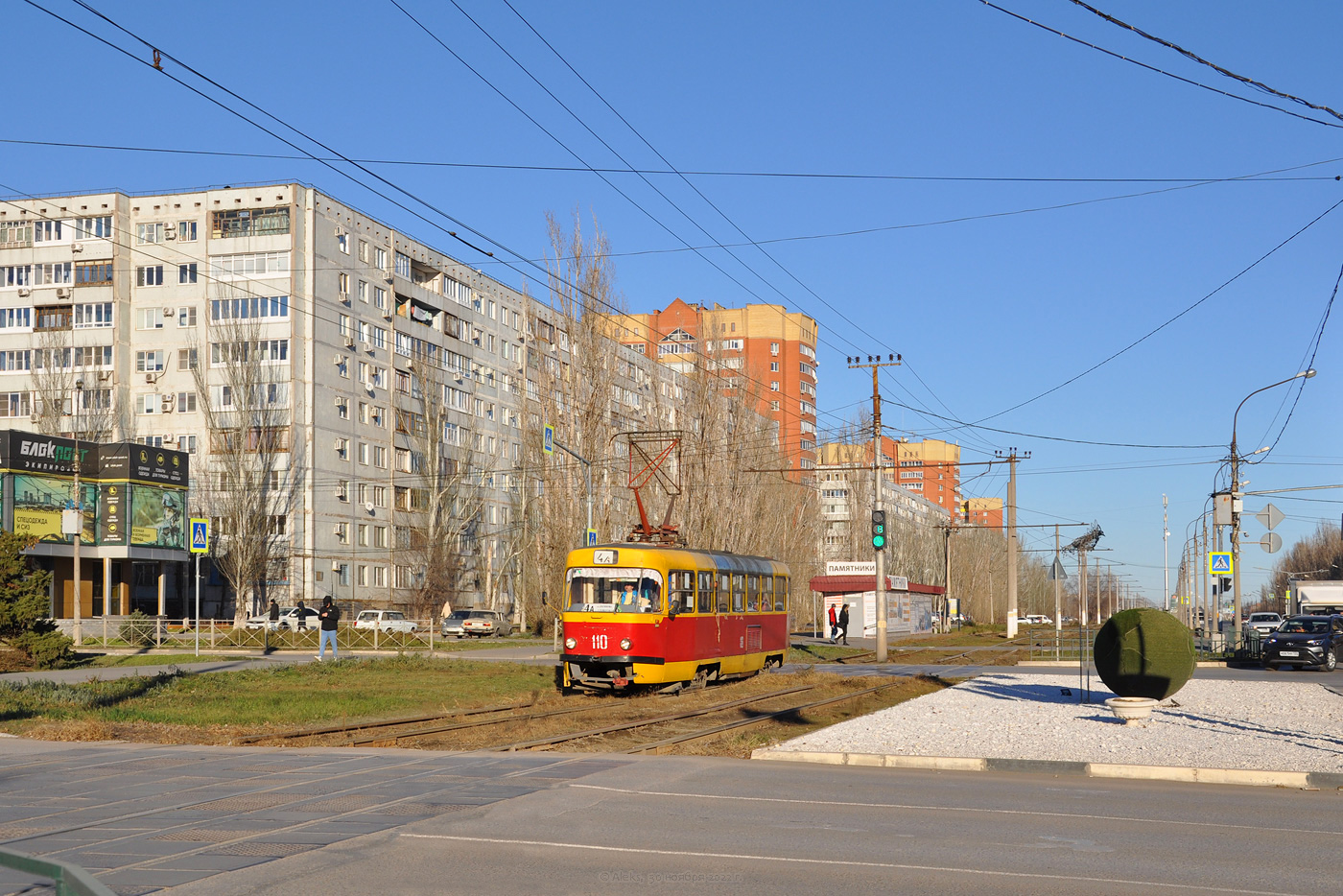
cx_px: 672
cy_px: 448
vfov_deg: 31.9
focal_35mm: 42
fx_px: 1567
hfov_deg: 46.4
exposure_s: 1/640
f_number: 9
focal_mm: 28
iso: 200
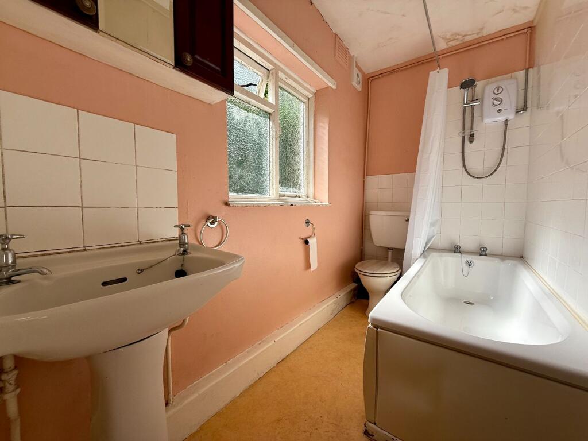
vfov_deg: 85.7
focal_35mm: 14
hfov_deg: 102.1
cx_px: 294
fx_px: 238
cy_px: 220
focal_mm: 2.22
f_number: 2.2
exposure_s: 1/433
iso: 50
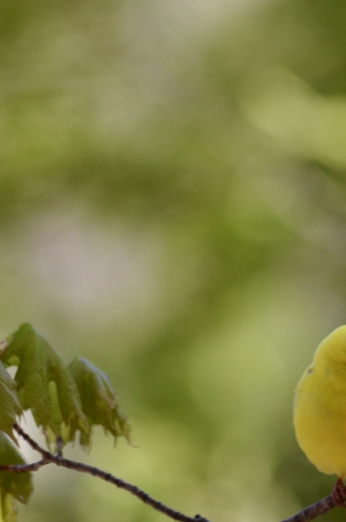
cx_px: 336
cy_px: 237
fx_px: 14395
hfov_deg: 1.4
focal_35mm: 994
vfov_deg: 2.1
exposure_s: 1/1000
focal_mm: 300
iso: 800
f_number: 5.6
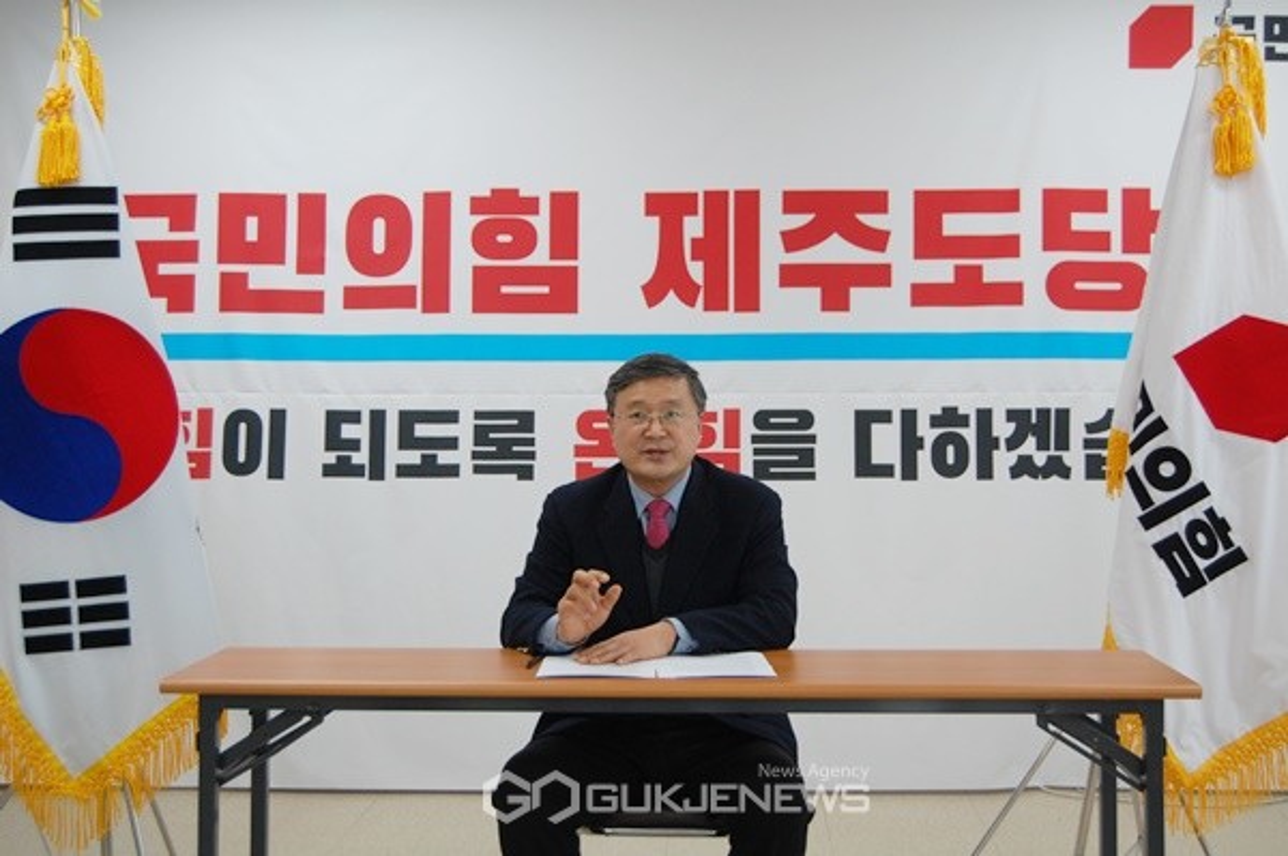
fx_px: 1716
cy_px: 428
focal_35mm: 48
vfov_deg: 28.0
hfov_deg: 41.1
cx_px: 644
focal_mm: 32
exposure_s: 1/100
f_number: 5
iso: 400
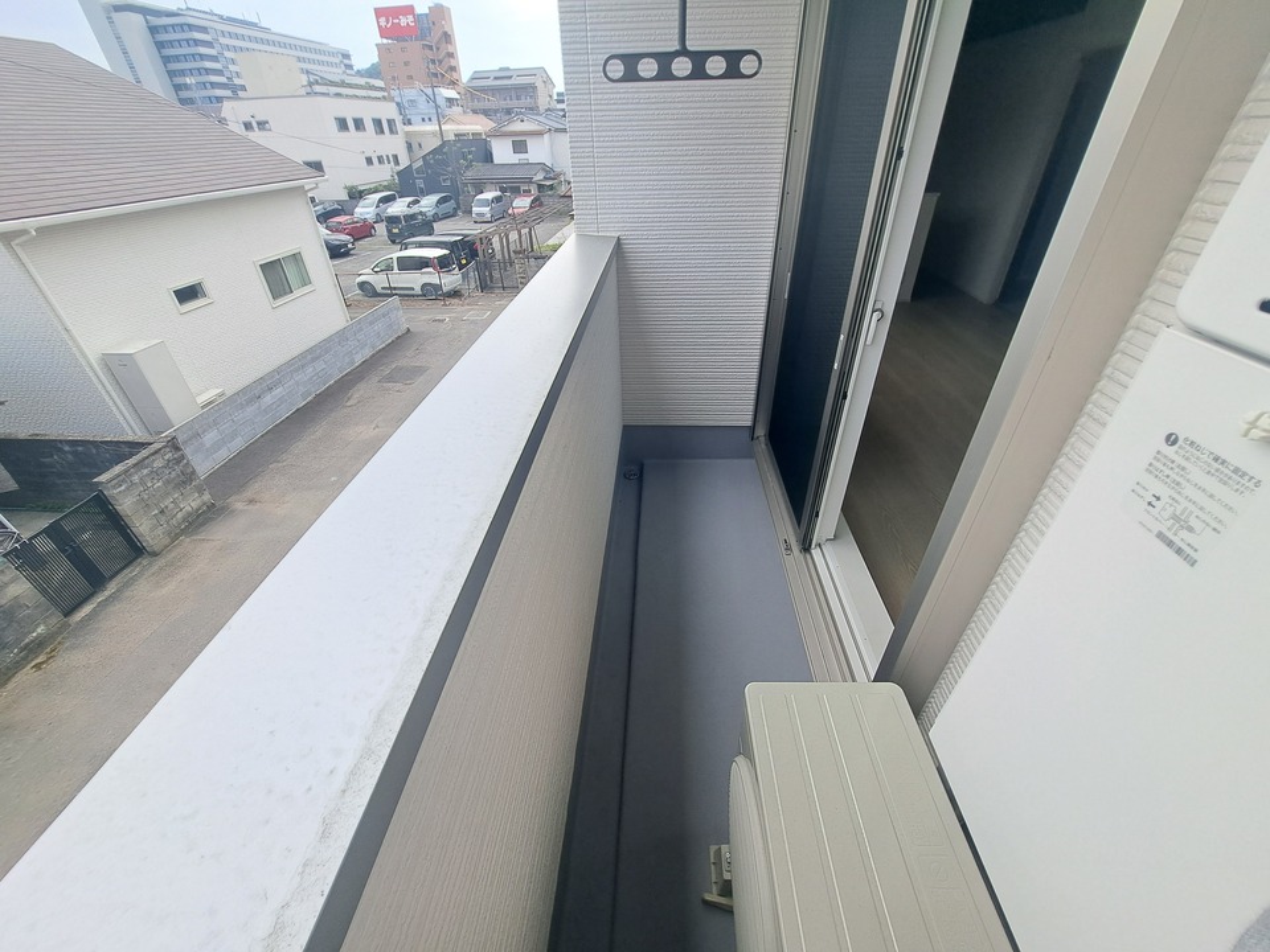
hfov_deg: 106.2
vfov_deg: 89.9
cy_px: 476
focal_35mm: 13
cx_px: 635
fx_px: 477
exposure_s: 1/308
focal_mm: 1.74
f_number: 2.2
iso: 50
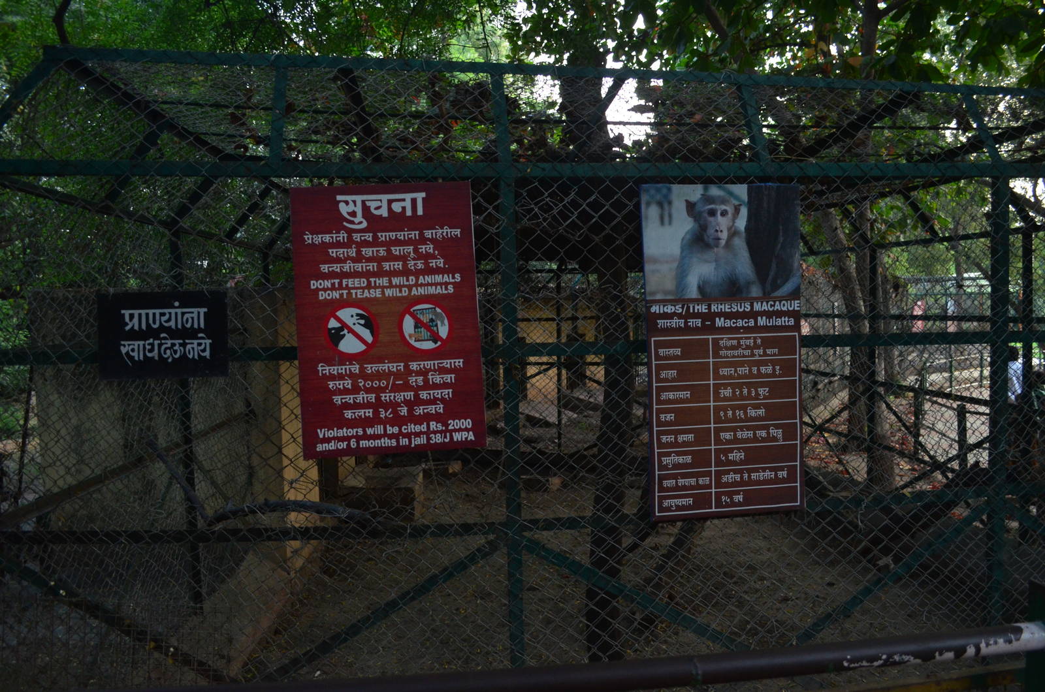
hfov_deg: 67.5
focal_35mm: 27
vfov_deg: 47.7
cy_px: 346
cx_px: 522
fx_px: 782
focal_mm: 18
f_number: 4.5
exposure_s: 1/160
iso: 1250
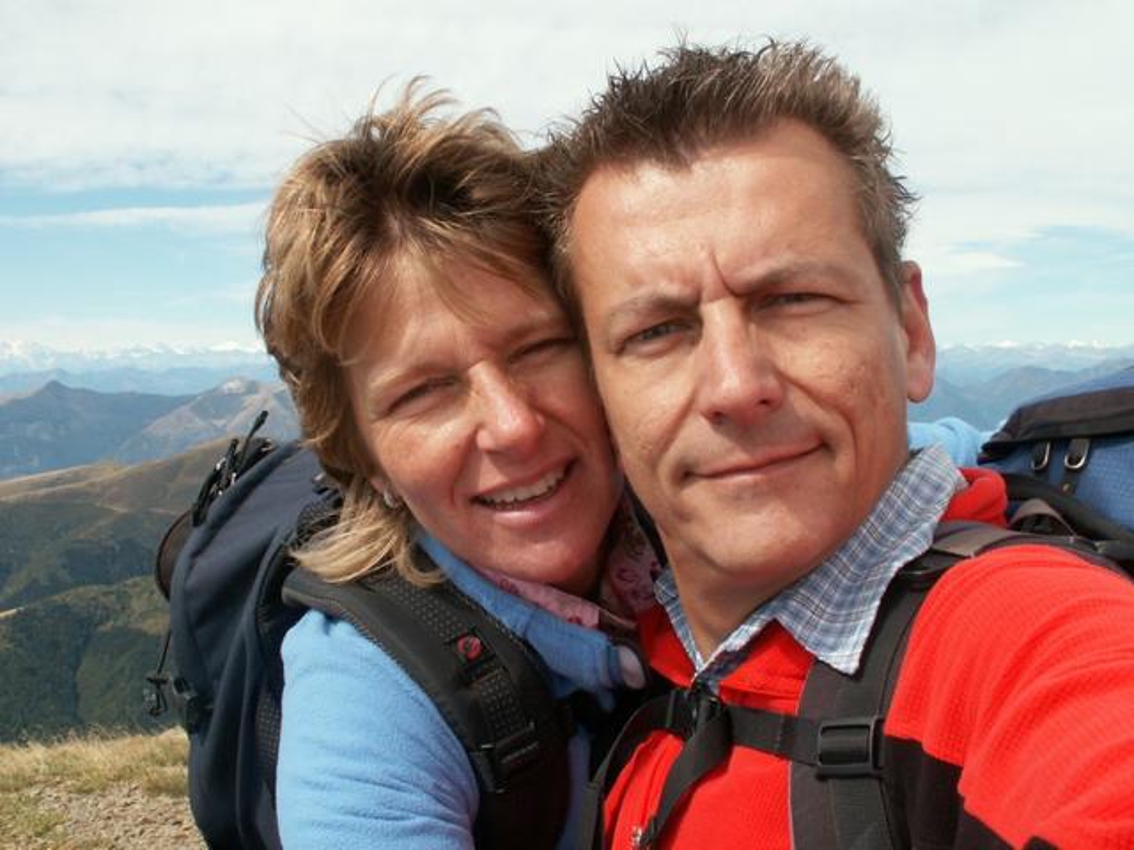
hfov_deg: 46.8
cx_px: 567
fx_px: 1310
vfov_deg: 36.0
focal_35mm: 40
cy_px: 425
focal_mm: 6.6
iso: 50
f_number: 6.3
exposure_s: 1/200
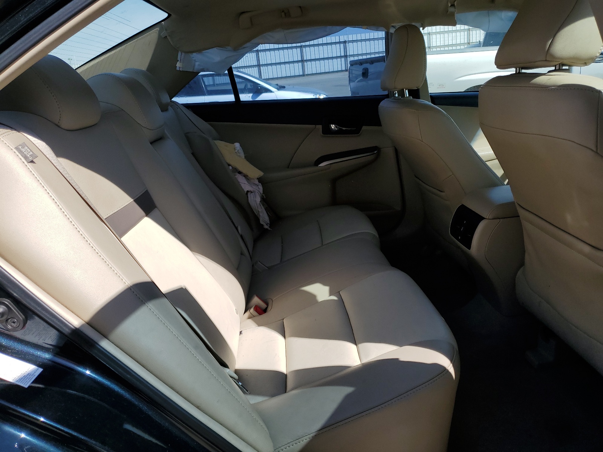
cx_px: 302
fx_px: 453
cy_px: 226
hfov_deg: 67.3
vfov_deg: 53.1
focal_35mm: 26
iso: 50
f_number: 1.5
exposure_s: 1/2500
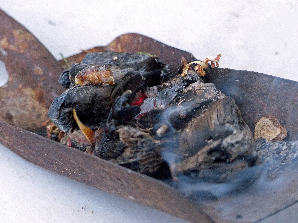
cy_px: 112
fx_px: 2557
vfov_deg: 5.0
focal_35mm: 297
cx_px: 149
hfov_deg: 6.7
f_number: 2.8
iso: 400
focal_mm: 53.4
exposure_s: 1/50
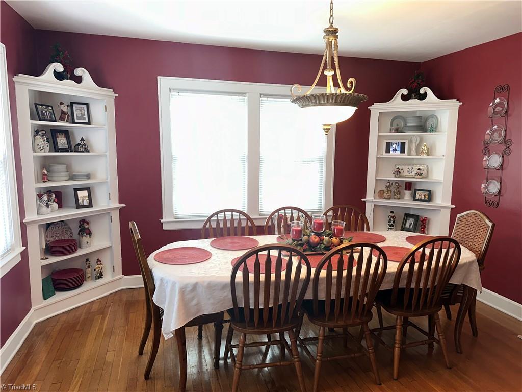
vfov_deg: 56.8
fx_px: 362
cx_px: 261
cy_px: 196
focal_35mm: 24
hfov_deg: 71.6
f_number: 1.78
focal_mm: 6.86
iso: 100
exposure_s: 1/46
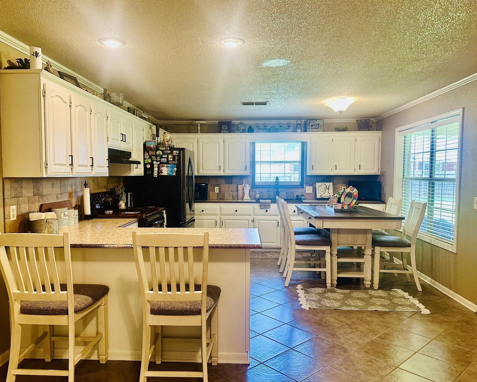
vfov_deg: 54.9
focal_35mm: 26
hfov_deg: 66.0
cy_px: 195
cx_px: 231
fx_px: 367
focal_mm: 6.86
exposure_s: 1/60
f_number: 1.78
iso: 200
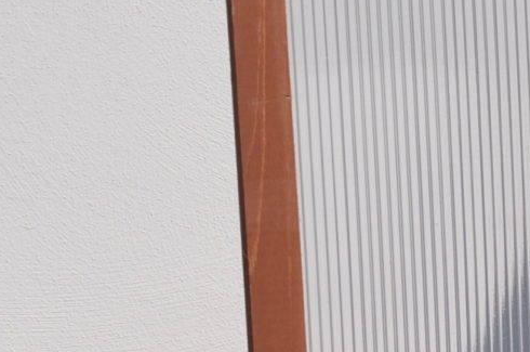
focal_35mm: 251
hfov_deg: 7.6
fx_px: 3689
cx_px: 1304
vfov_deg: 5.4
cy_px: 425
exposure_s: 1/500
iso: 200
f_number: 8
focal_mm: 32
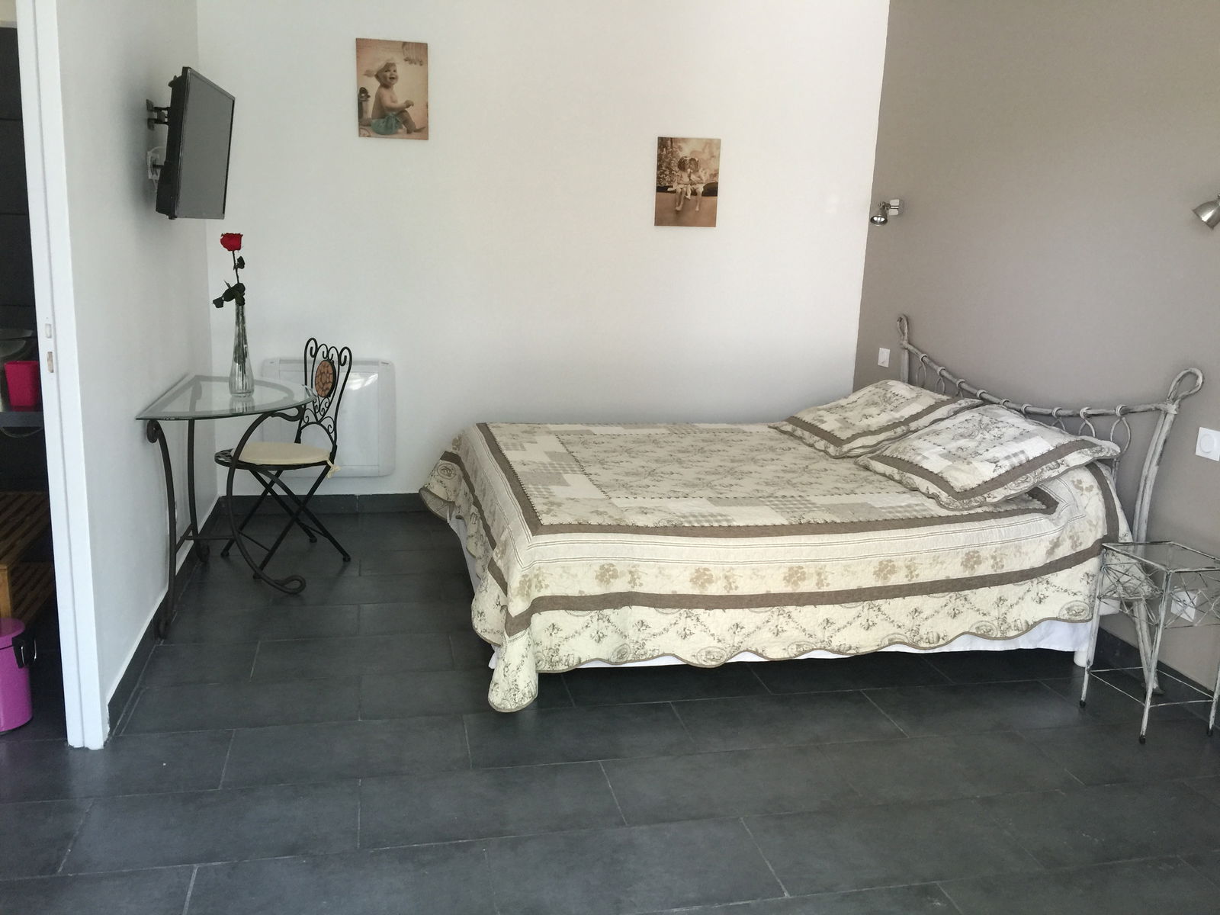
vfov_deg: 48.2
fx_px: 1022
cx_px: 610
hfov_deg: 61.7
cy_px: 458
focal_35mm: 29
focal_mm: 4.15
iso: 50
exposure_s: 1/17
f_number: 2.2
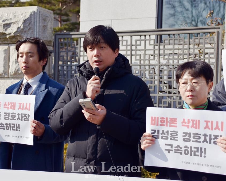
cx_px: 103
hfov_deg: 25.4
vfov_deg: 20.4
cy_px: 91
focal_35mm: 75
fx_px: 502
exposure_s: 1/1250
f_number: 4.8
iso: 100
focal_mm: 44
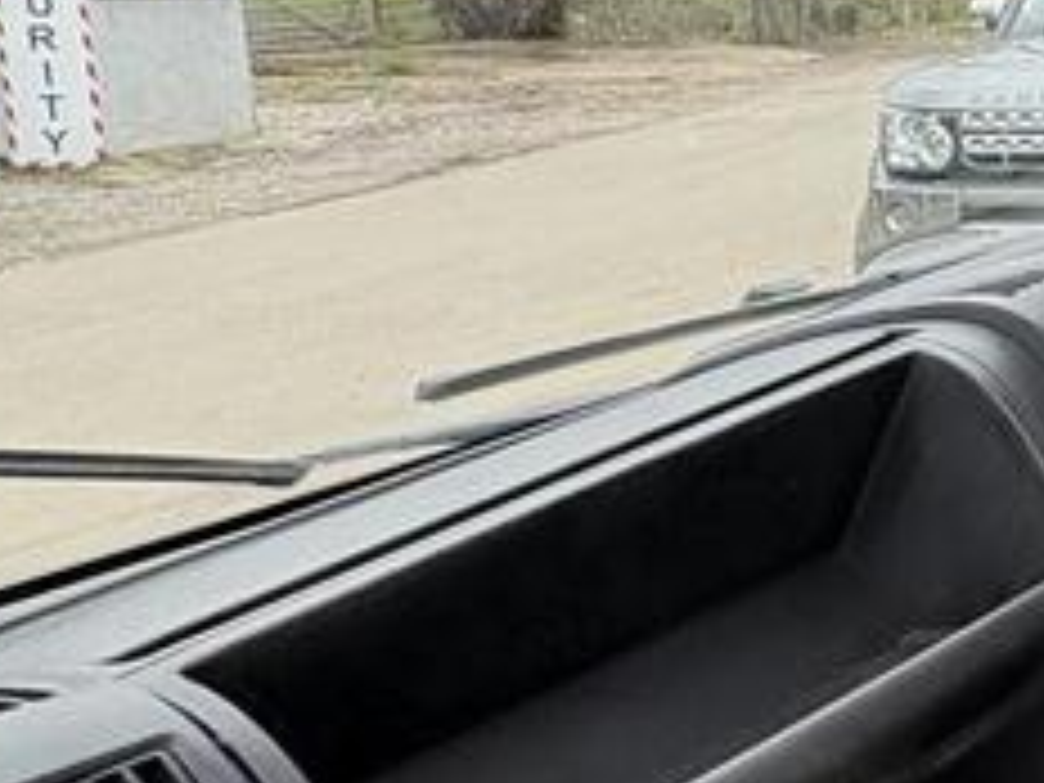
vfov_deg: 26.5
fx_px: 1629
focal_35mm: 54
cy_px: 148
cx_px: 1804
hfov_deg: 22.9
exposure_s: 1/245
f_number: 2.2
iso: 64
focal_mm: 2.22
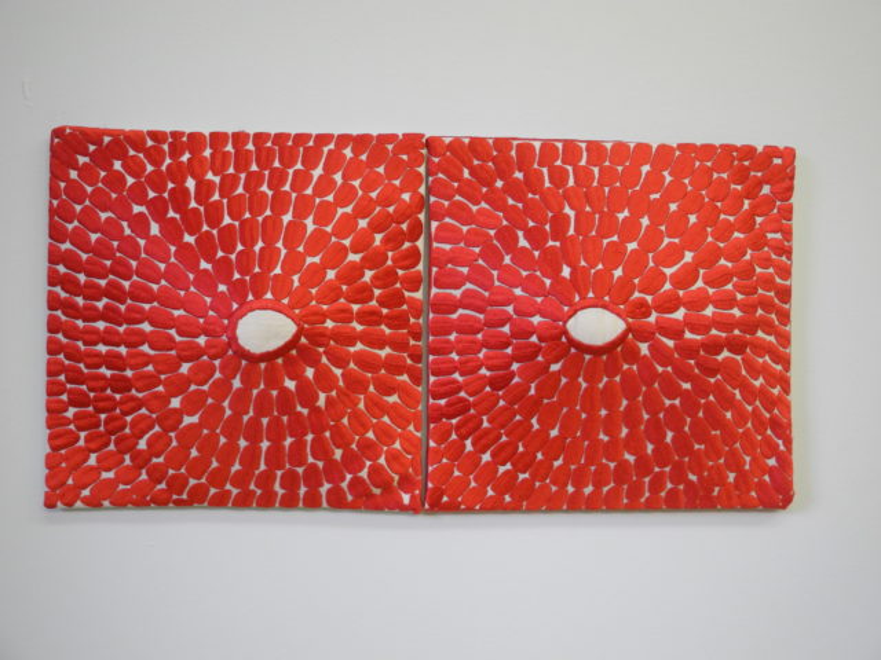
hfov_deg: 52.6
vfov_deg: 40.7
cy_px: 330
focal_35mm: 35
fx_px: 891
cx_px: 440
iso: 320
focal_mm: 7.4
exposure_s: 1/30
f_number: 3.2
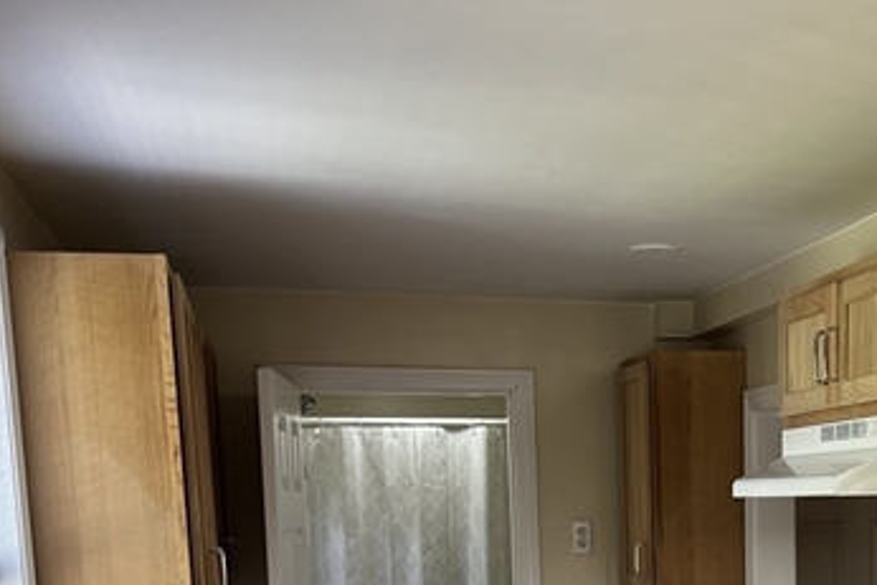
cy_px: 729
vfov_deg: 20.9
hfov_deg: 32.7
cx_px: 667
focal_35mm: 60
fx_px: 1462
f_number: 1.5
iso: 125
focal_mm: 5.7
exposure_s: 1/120
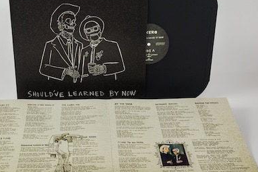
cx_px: 107
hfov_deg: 34.0
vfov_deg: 23.1
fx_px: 421
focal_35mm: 59
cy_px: 82
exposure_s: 2
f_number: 18
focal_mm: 25
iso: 125
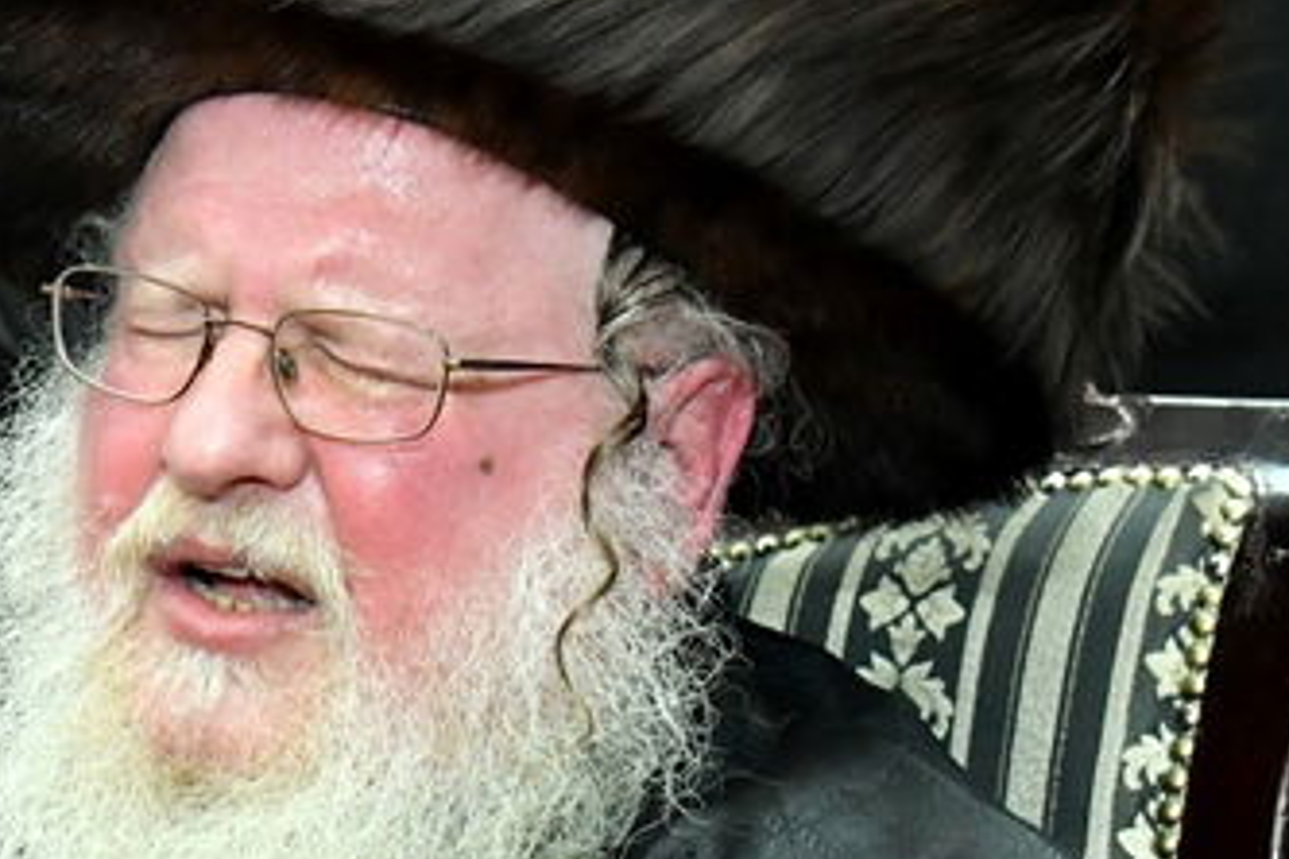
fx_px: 4404
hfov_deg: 16.4
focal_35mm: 123
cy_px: 497
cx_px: 108
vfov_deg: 11.1
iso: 3200
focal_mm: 40
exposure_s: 1/250
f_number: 5.6
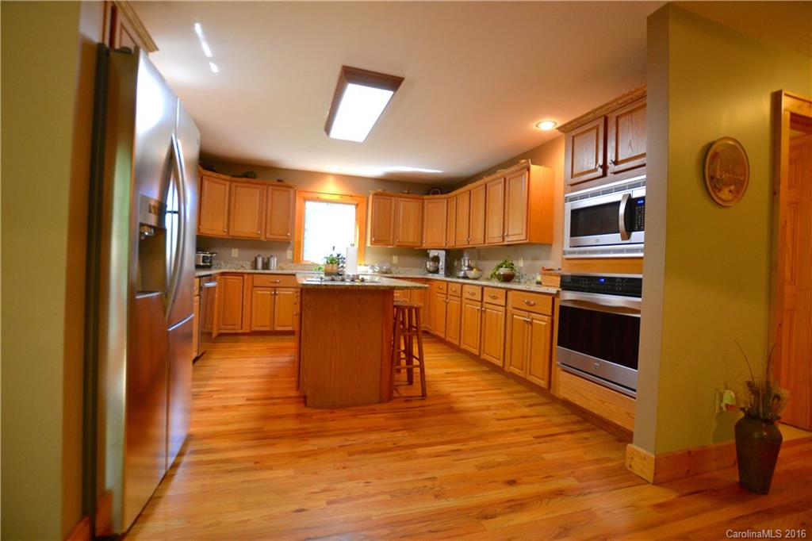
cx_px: 406
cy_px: 270
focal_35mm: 15
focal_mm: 10
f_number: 3.5
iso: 1000
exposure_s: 1/60
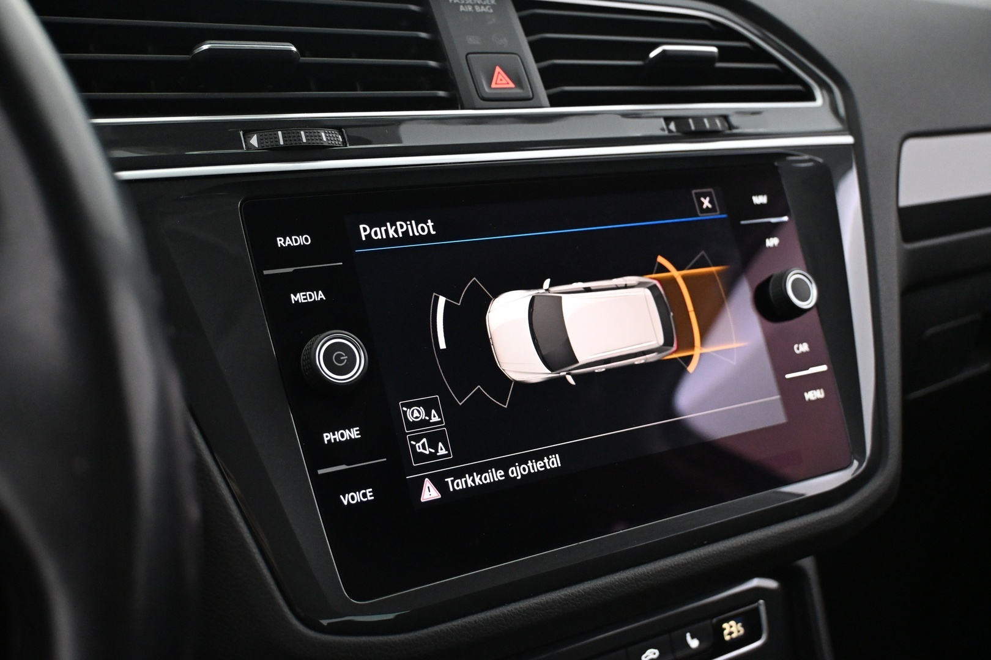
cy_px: 330
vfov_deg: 36.9
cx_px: 496
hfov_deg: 53.1
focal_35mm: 36
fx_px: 991
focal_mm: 24
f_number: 4.2
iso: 3600
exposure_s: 1/40
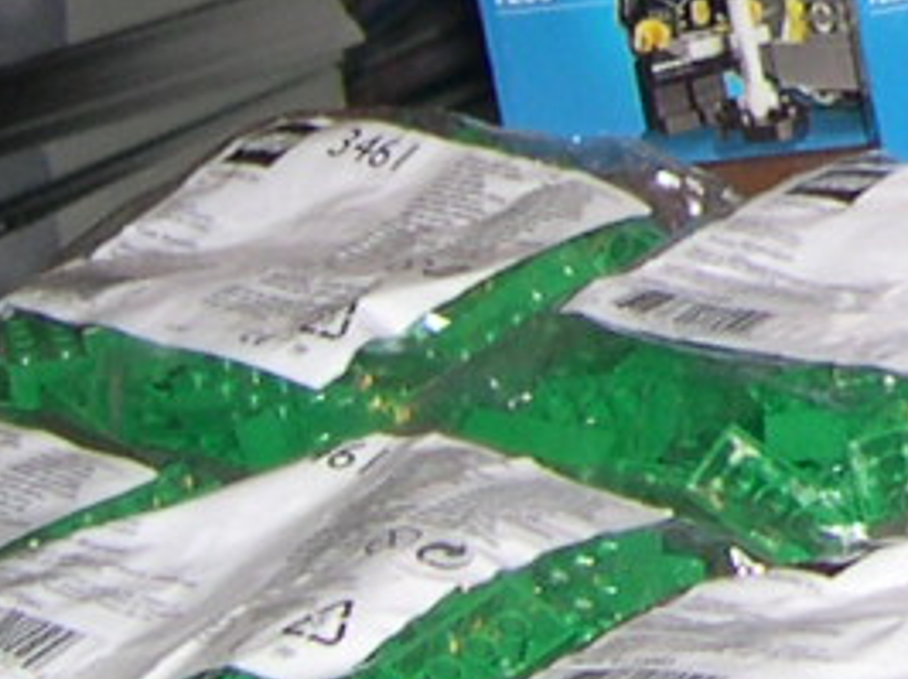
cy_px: -880
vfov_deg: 6.2
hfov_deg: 8.1
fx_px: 6001
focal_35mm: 229
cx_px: 1953
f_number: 2.8
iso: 100
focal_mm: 8
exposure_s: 1/60
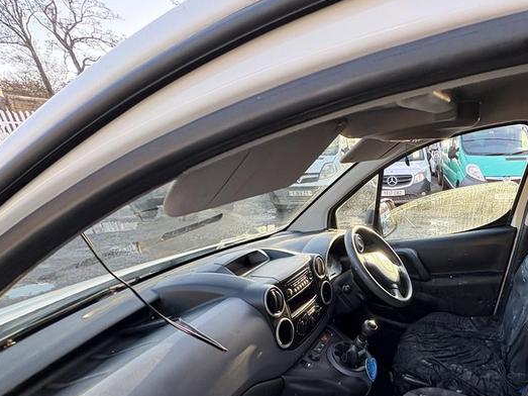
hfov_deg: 64.4
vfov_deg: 54.1
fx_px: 366
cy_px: 298
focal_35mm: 24
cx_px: 432
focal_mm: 2.22
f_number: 2.2
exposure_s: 1/107
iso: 125
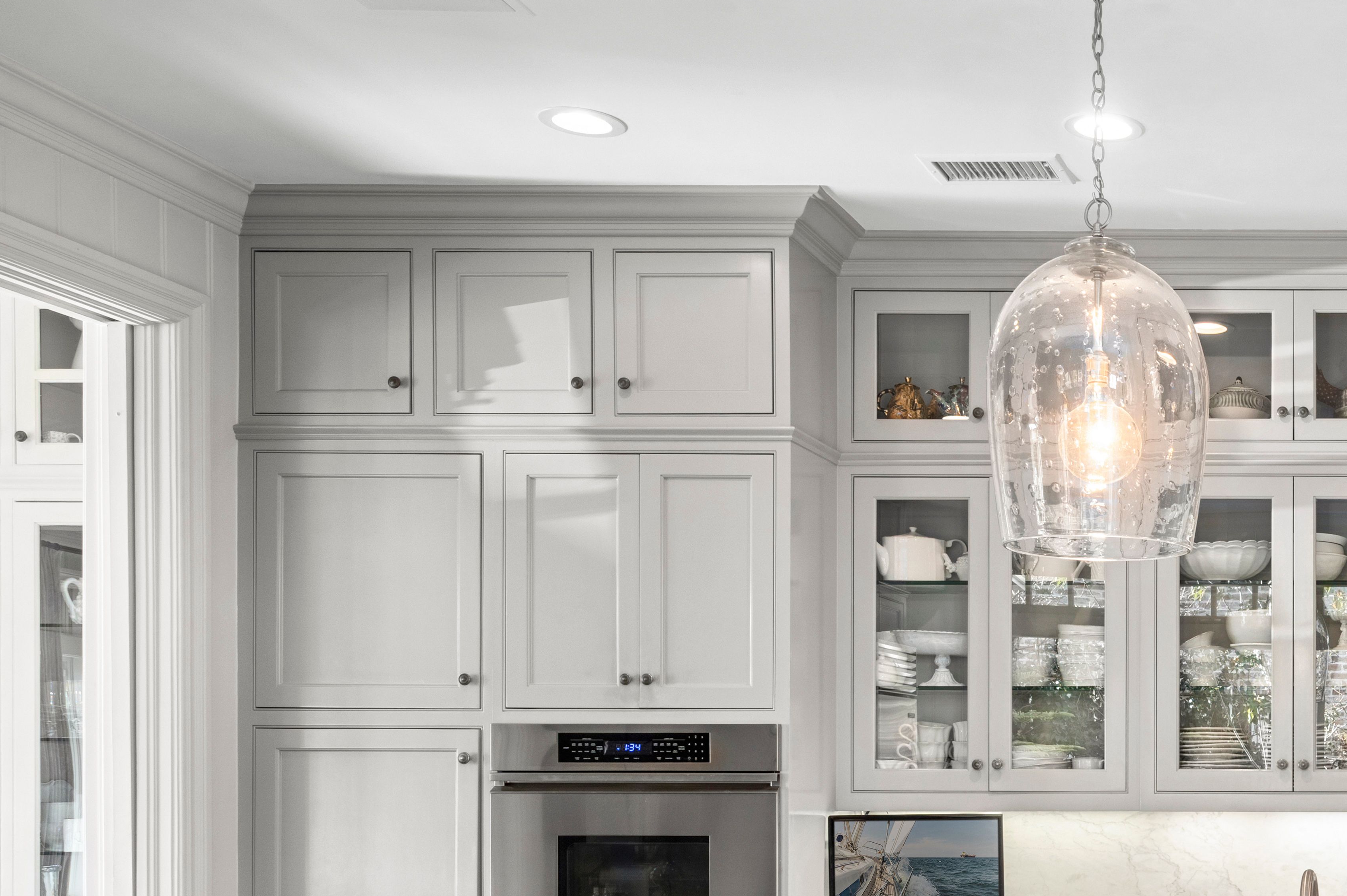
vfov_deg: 28.7
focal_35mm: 45
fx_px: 1683
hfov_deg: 37.5
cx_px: 1435
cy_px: 803
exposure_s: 1/6
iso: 200
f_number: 8
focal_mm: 16
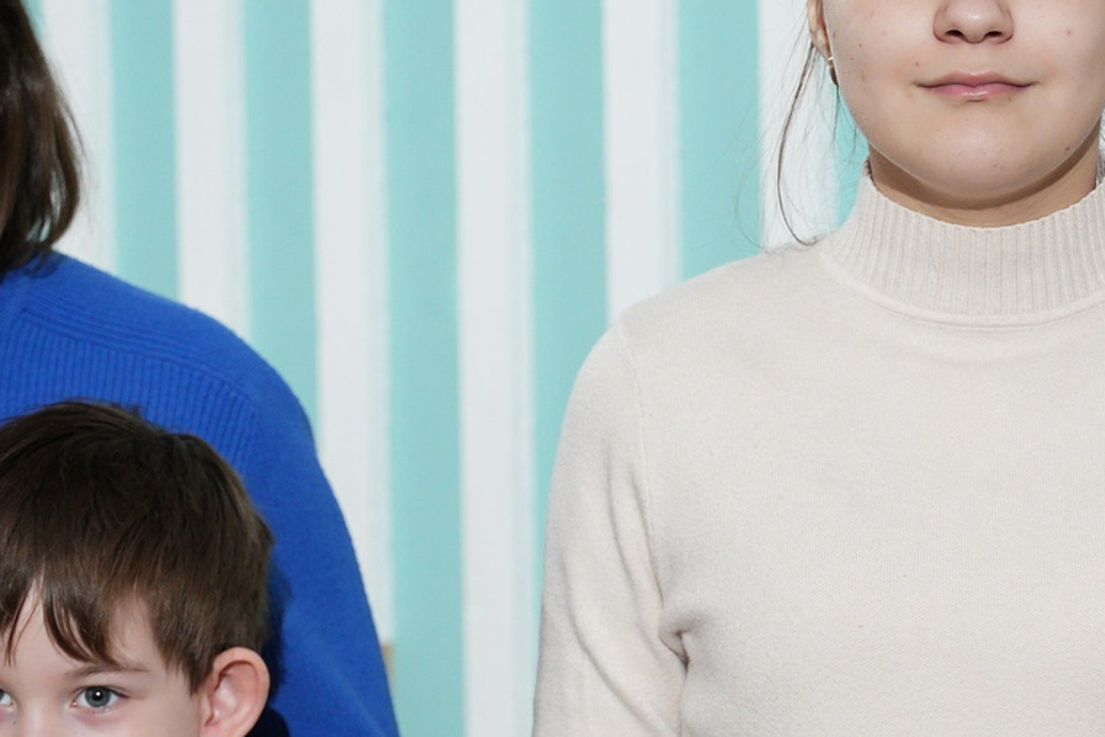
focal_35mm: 172
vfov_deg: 7.9
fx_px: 5289
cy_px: 677
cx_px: 895
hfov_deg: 11.9
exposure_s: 1/160
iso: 800
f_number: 3.2
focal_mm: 51.1
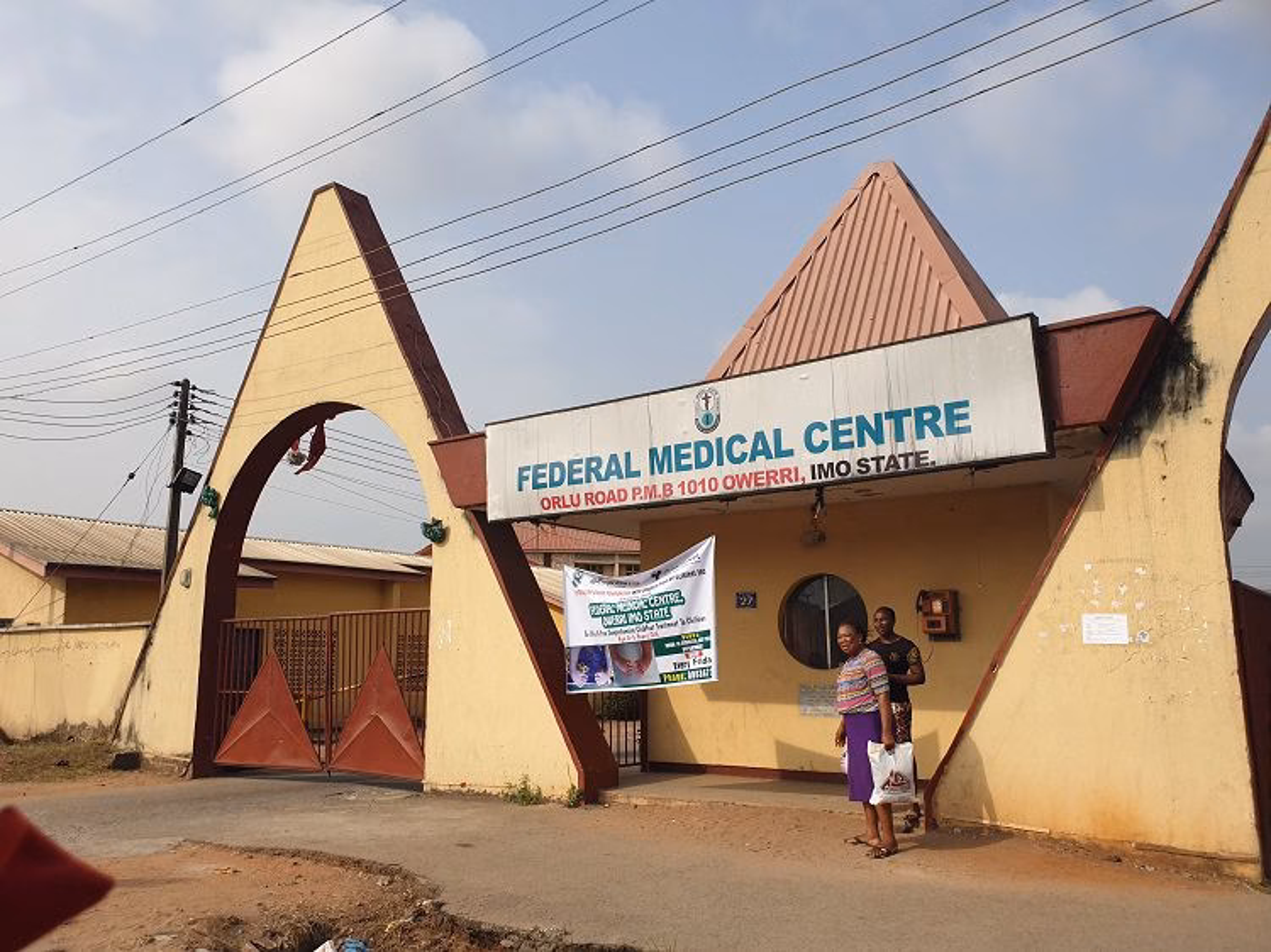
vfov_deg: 53.0
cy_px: 476
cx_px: 636
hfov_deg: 67.3
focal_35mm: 26
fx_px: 954
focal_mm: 4.3
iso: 50
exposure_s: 1/1189
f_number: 2.4
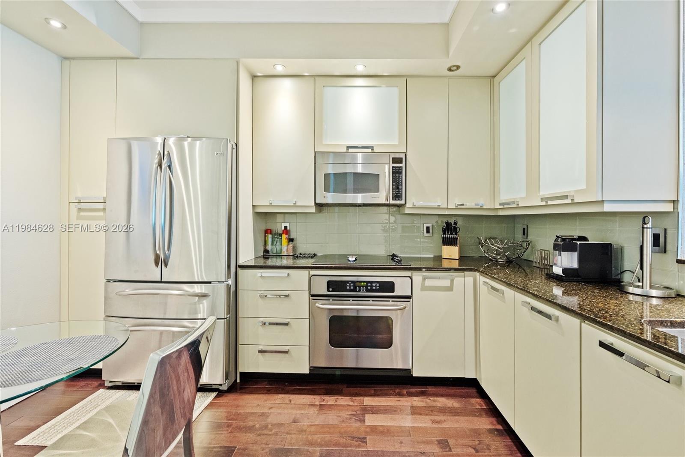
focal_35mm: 14
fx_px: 266
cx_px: 342
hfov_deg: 104.2
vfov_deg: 81.2
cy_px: 228
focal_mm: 14
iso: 1800
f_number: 8
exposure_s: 1/13
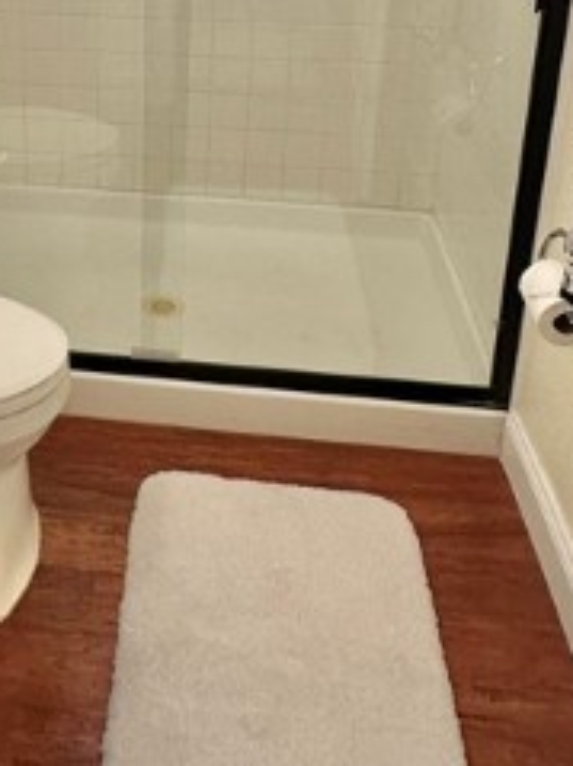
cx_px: 83
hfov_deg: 31.0
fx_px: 994
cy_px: -3
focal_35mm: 45
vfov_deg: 37.5
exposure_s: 1/120
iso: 160
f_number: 2.2
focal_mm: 2.22
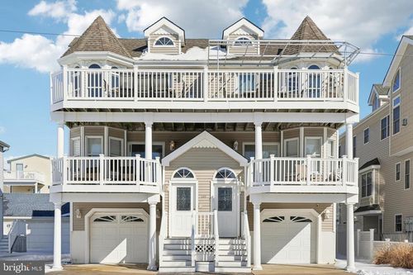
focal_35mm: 40
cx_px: 206
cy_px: 138
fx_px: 459
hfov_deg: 48.5
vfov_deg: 33.4
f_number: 8
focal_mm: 40
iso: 100
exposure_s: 1/800
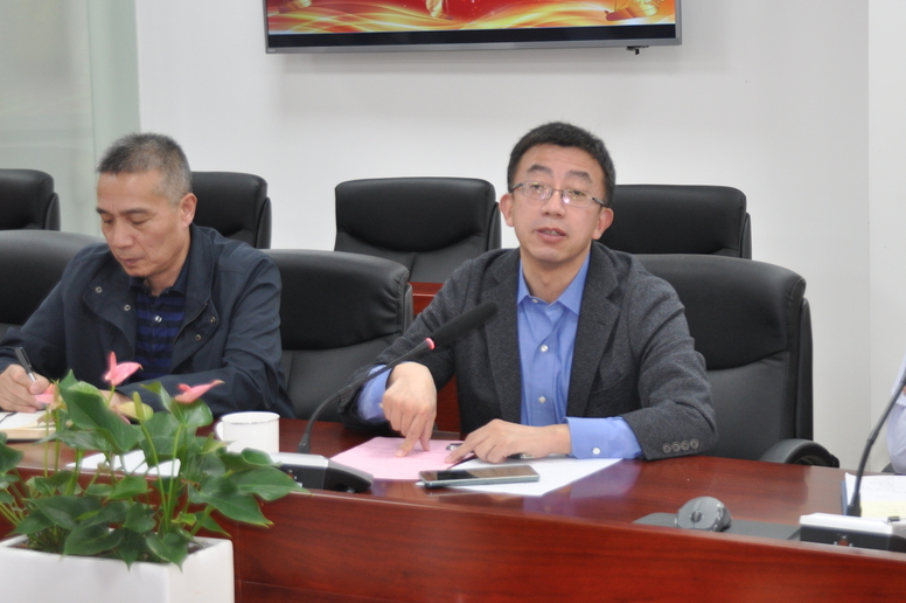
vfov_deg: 16.0
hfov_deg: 23.9
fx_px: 2137
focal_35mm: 85
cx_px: 536
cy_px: 233
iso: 640
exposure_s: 1/60
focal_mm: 44
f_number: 4.5
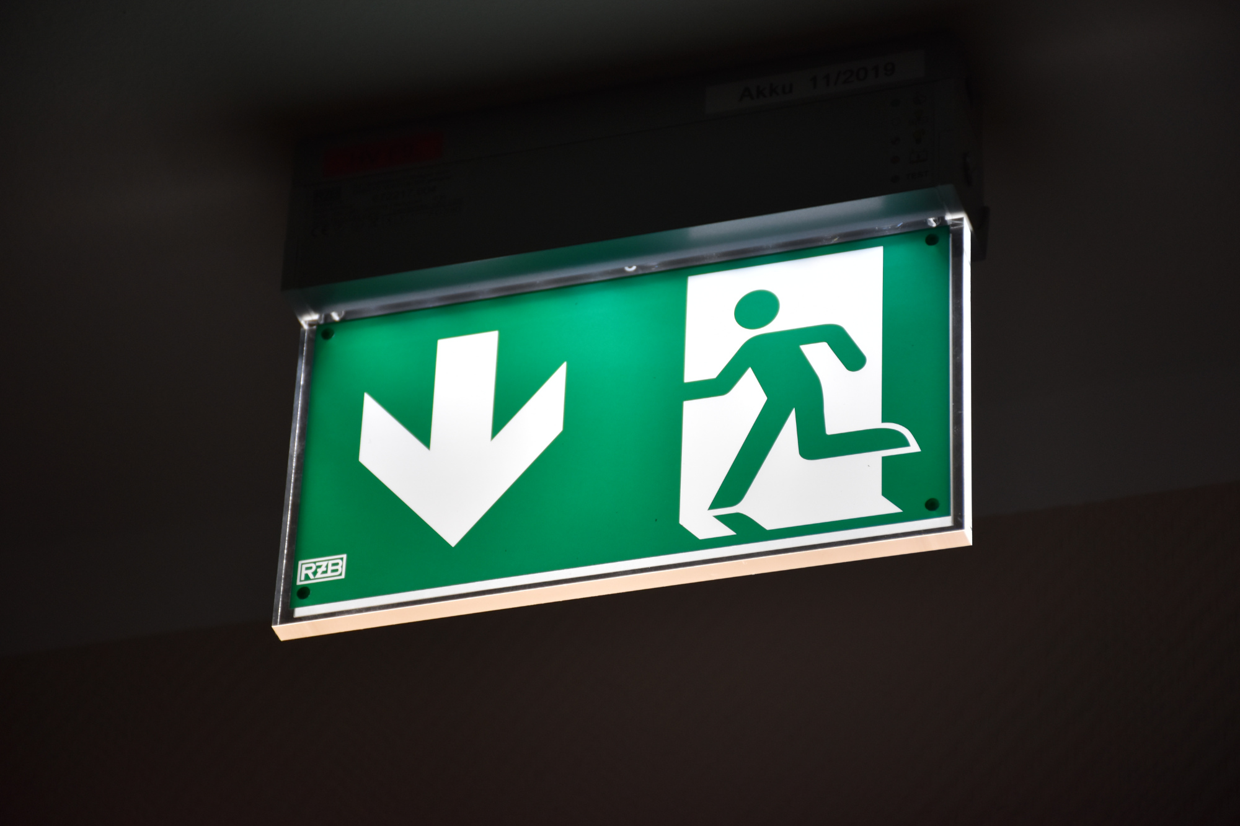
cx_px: 620
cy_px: 413
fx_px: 4908
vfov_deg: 9.6
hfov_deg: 14.4
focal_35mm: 142
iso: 640
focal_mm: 95
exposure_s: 1/60
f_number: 5.3
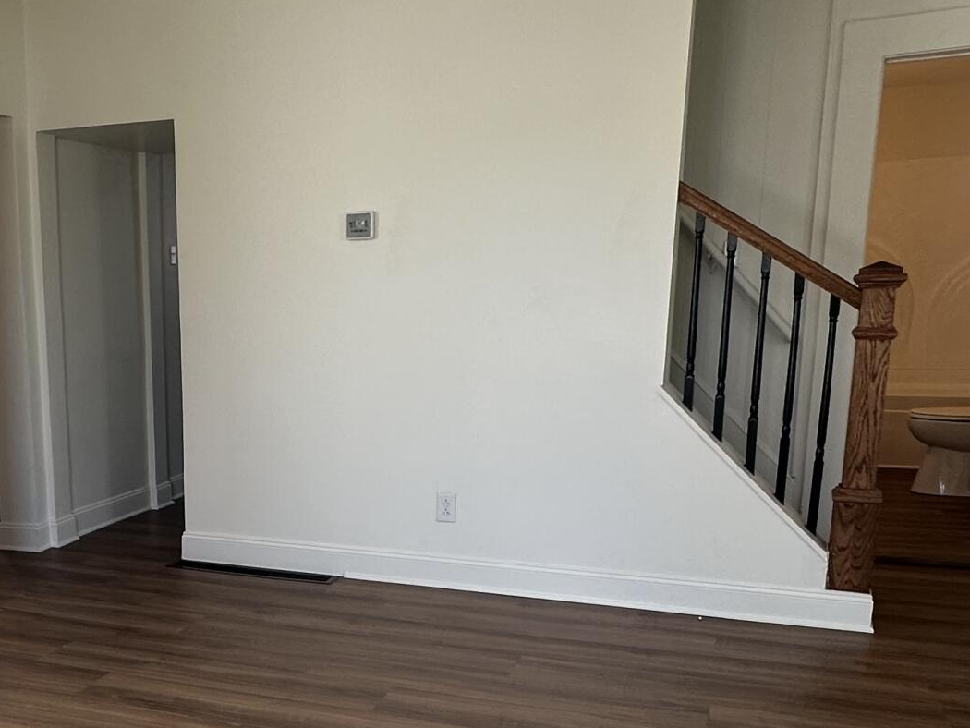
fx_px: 1121
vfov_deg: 35.2
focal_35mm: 40
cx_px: 200
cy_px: 546
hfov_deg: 44.6
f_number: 2.2
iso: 64
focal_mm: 2.22
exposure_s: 1/120
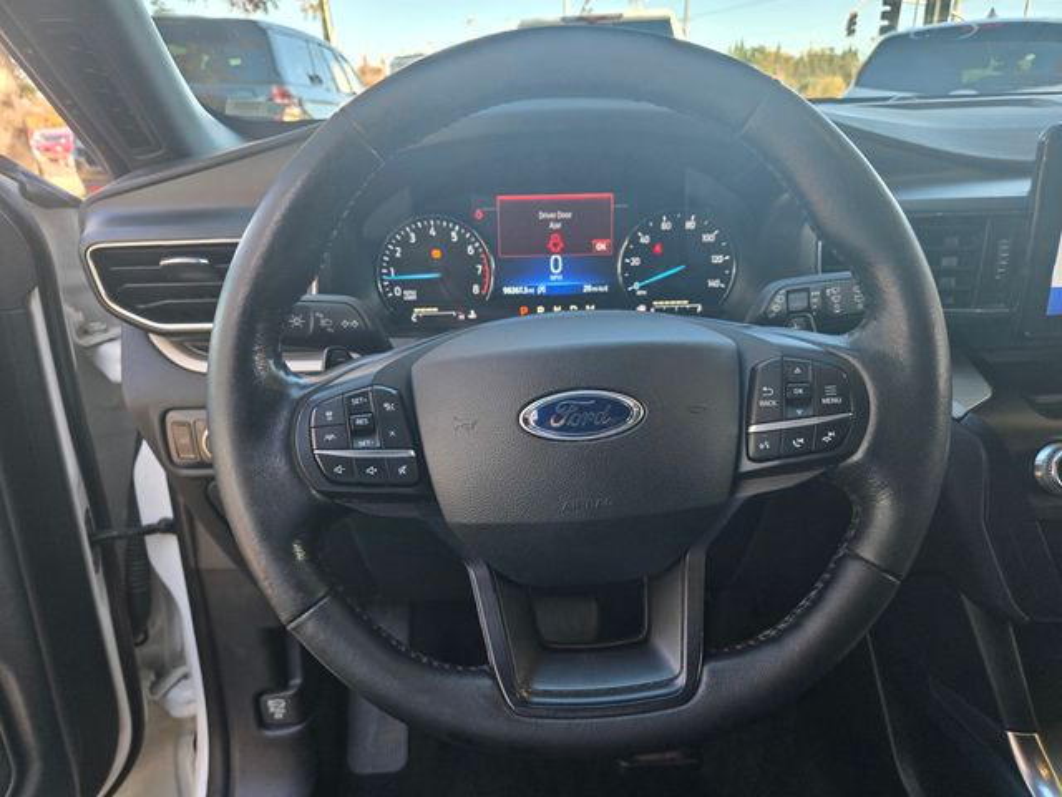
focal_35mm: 23
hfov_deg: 73.9
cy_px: 398
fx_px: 706
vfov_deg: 58.9
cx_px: 531
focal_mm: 5.4
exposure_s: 1/180
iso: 100
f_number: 1.8
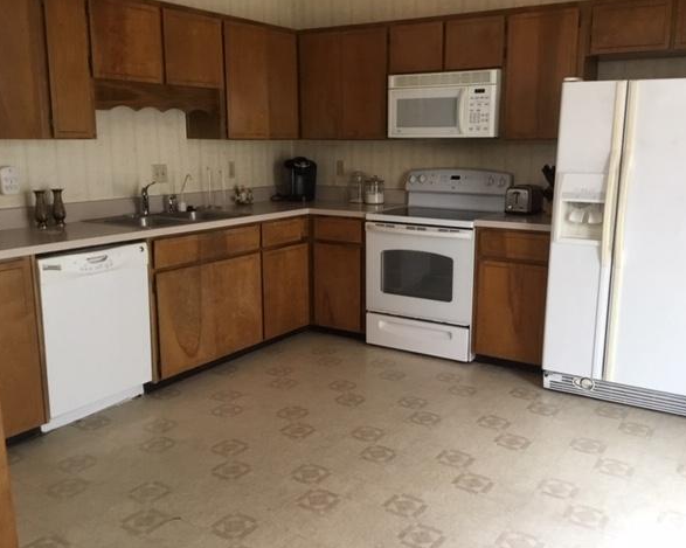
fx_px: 670
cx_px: 366
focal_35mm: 33
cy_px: 269
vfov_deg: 44.5
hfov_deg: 54.2
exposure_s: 1/30
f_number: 2.4
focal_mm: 3.3
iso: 160
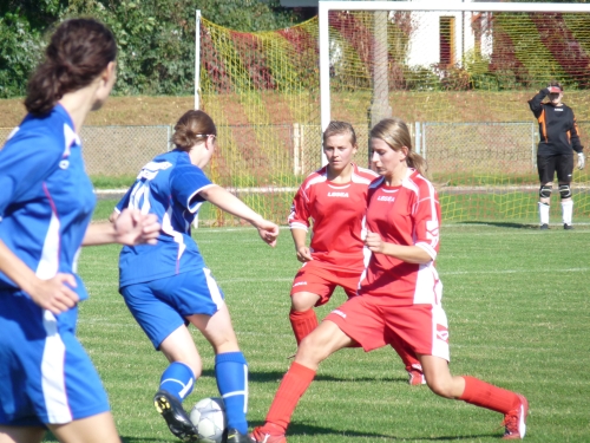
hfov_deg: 5.4
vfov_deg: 4.0
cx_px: 295
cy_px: 222
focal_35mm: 369
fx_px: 6289
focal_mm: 65.6
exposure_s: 1/1000
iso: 160
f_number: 3.7
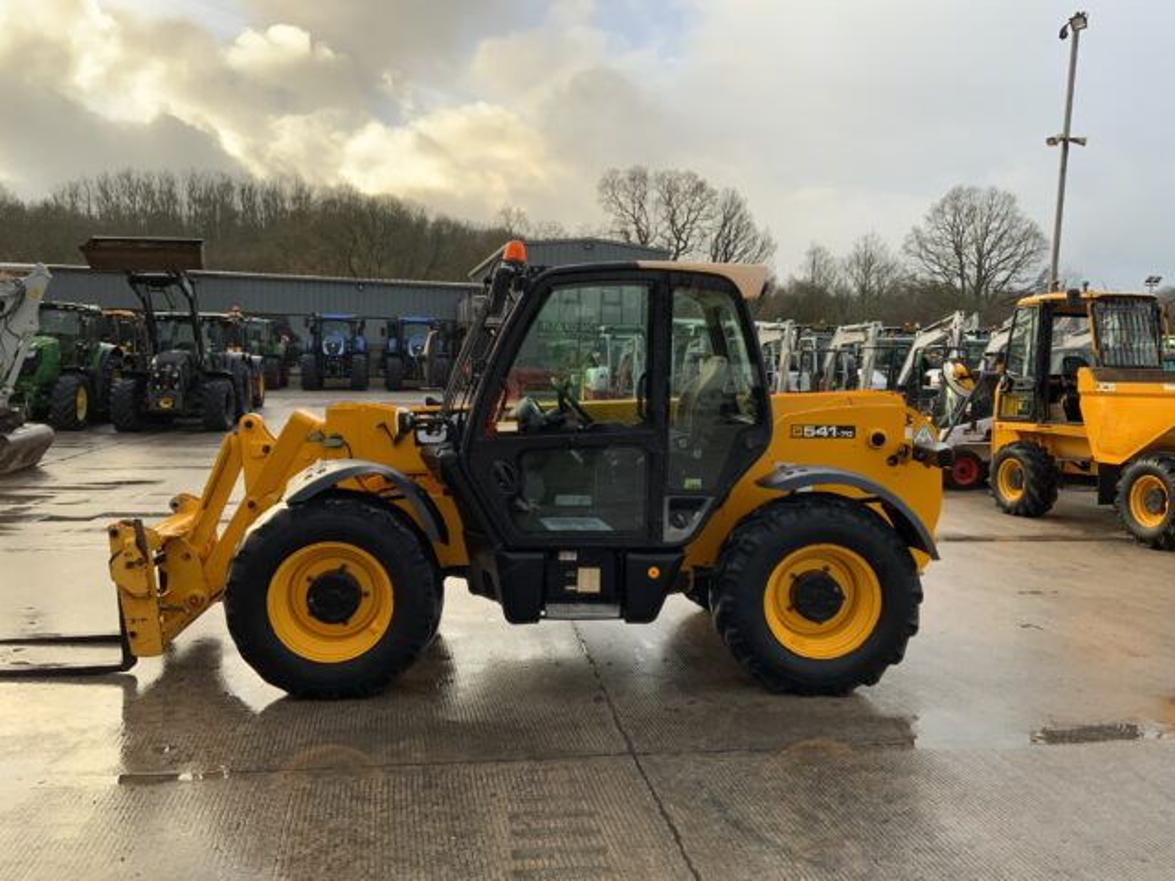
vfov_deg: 48.2
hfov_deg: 61.7
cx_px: 588
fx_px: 984
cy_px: 440
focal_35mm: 29
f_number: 1.8
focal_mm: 3
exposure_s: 1/394
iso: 16
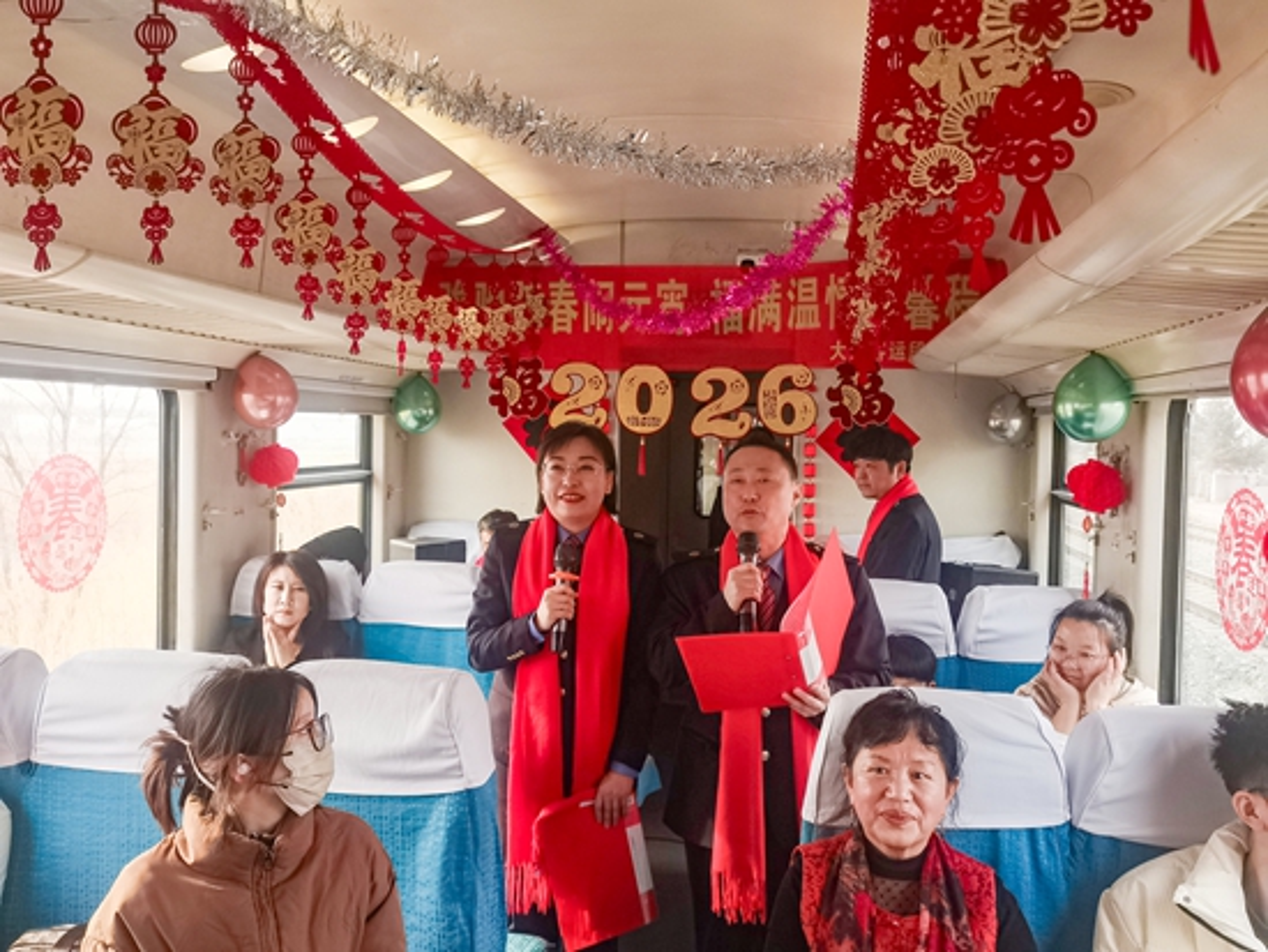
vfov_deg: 45.5
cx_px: 634
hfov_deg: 58.3
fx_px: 1136
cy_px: 476
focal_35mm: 31
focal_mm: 5.58
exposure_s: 1/100
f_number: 1.8
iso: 100
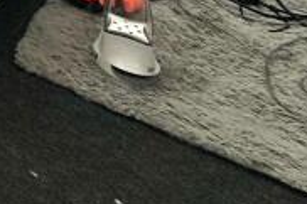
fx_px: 699
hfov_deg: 15.3
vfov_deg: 10.9
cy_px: -408
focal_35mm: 82
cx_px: -412
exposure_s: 1/113
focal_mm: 2.22
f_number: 2.2
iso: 40
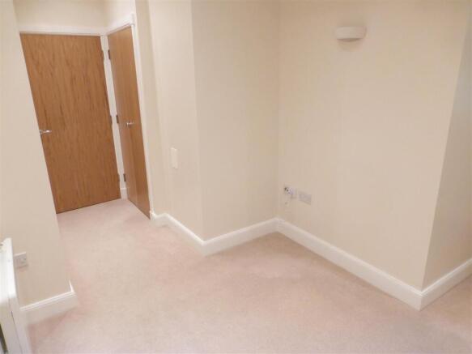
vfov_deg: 56.8
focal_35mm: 24
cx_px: 236
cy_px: 177
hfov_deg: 71.6
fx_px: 327
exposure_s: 1/30
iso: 400
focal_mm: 4.3
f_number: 3.3
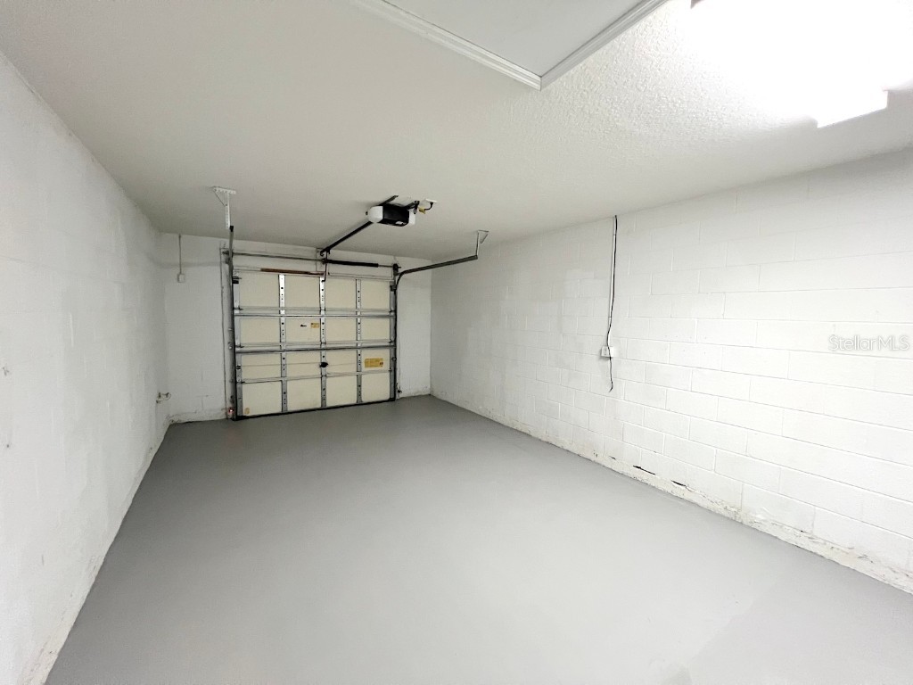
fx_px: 343
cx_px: 456
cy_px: 342
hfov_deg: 106.2
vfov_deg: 89.9
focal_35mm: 13
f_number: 1.8
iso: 500
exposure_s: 1/60
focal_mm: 1.57
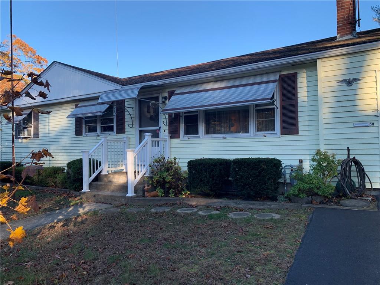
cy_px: 142
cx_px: 190
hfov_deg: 67.3
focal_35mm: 26
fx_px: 285
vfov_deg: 53.1
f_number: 1.8
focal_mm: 4.25
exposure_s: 1/457
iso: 25
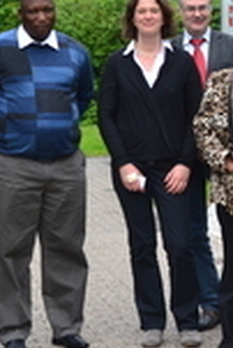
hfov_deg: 9.6
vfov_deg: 14.7
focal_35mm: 139
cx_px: 344
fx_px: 1349
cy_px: 112
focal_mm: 35
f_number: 9
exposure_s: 1/125
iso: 400
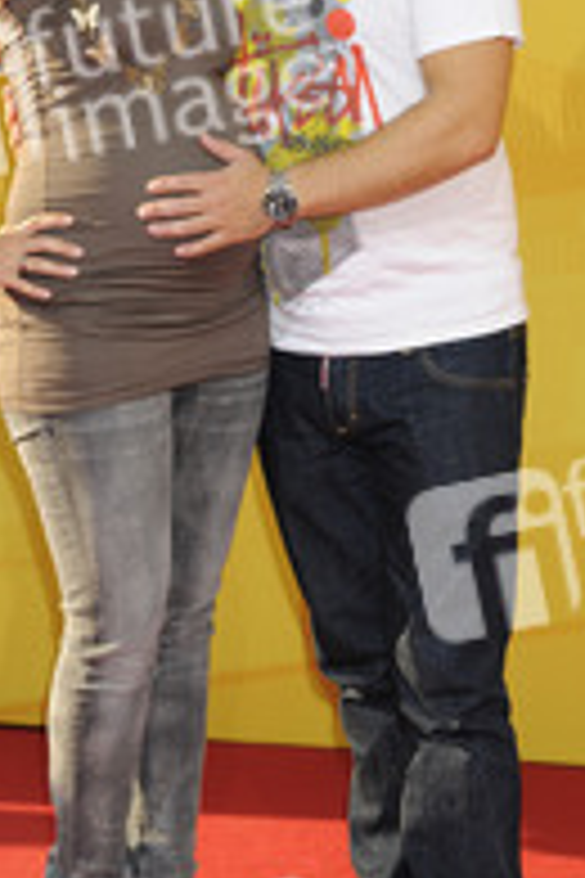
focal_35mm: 127
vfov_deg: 16.1
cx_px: 230
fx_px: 3095
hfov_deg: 10.8
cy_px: 311
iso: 250
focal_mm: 62
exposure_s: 1/250
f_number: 6.3
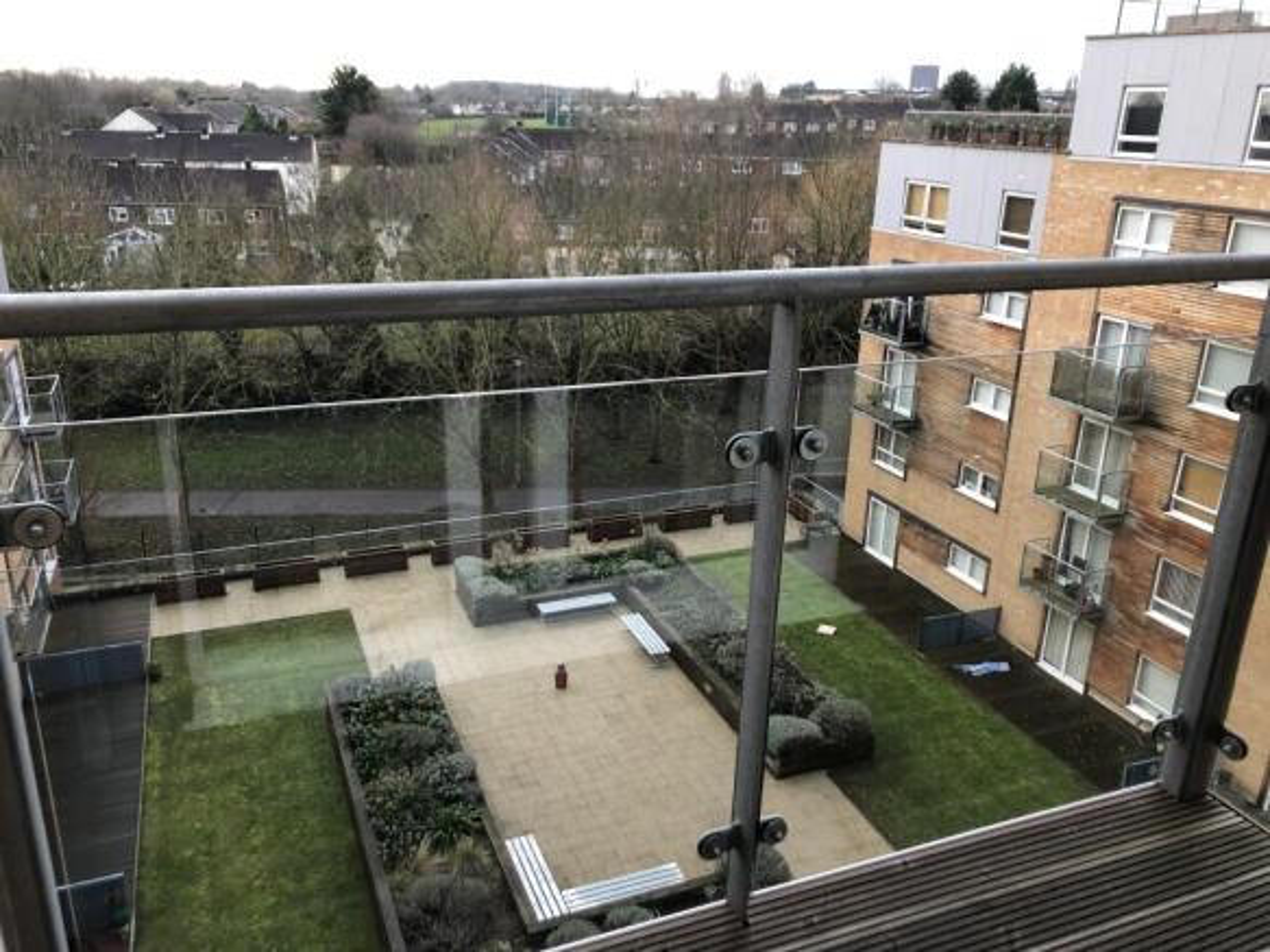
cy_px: 476
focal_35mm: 28
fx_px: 1027
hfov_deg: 63.5
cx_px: 635
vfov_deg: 49.7
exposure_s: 1/100
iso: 40
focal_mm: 3.99
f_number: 1.8
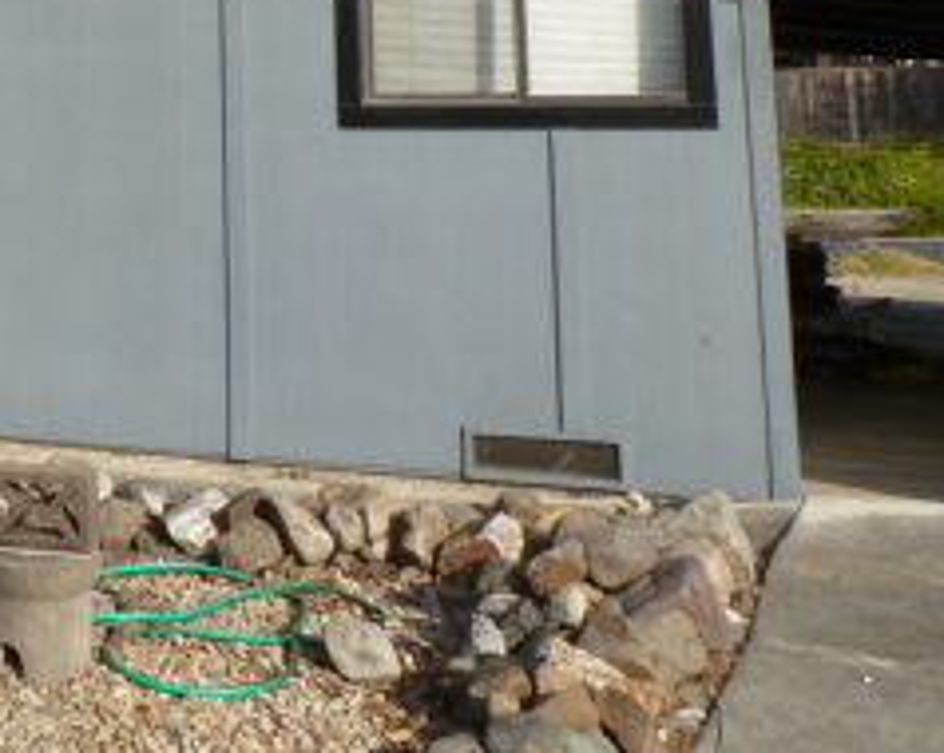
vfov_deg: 22.5
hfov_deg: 26.0
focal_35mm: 63
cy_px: -123
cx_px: -258
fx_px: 1759
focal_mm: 4.3
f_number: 4
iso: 100
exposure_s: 1/400
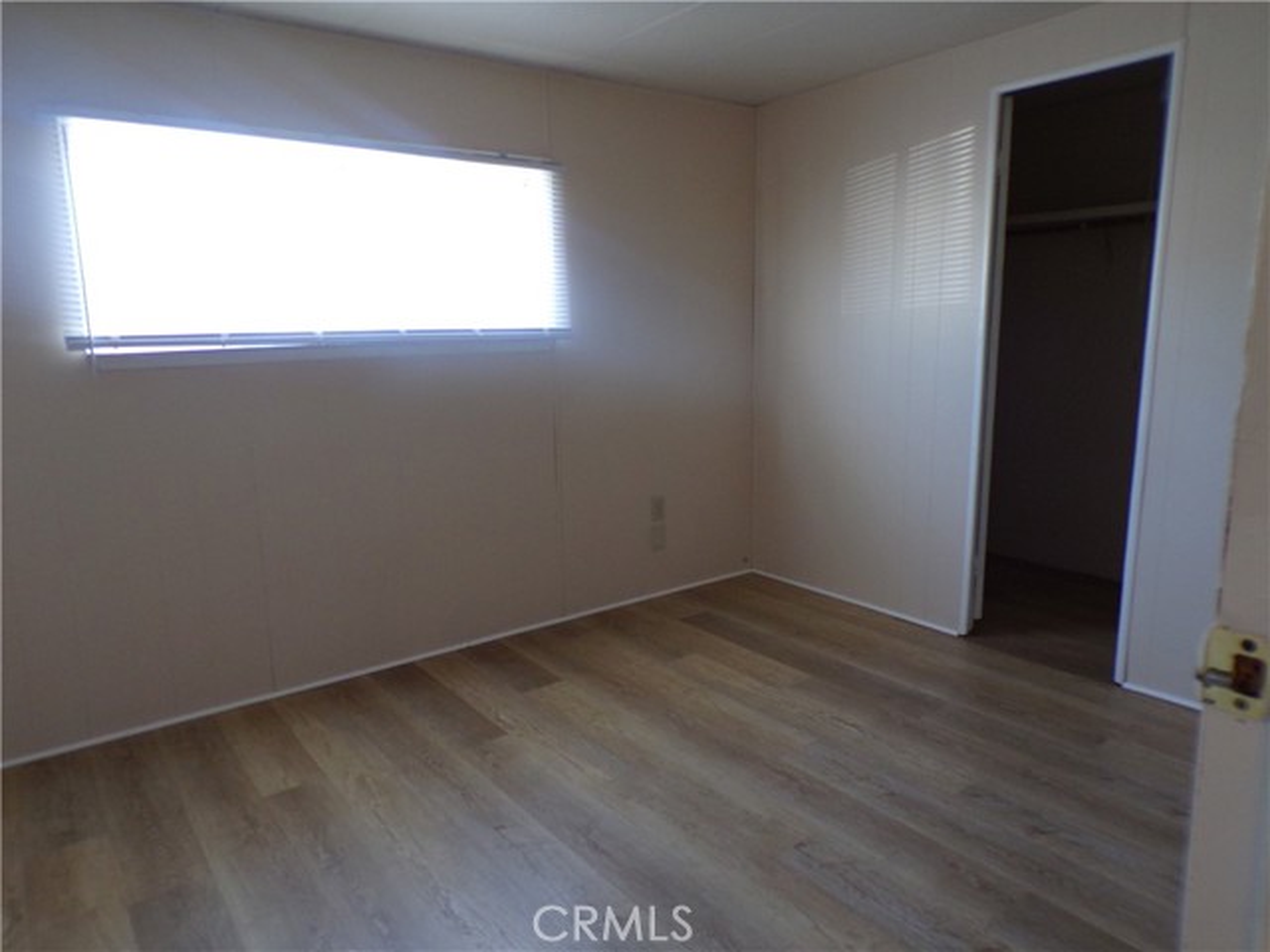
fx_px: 881
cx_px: 635
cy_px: 476
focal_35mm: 24
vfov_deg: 56.8
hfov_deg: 71.6
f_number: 3
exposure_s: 1/34
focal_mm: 4.3
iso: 161
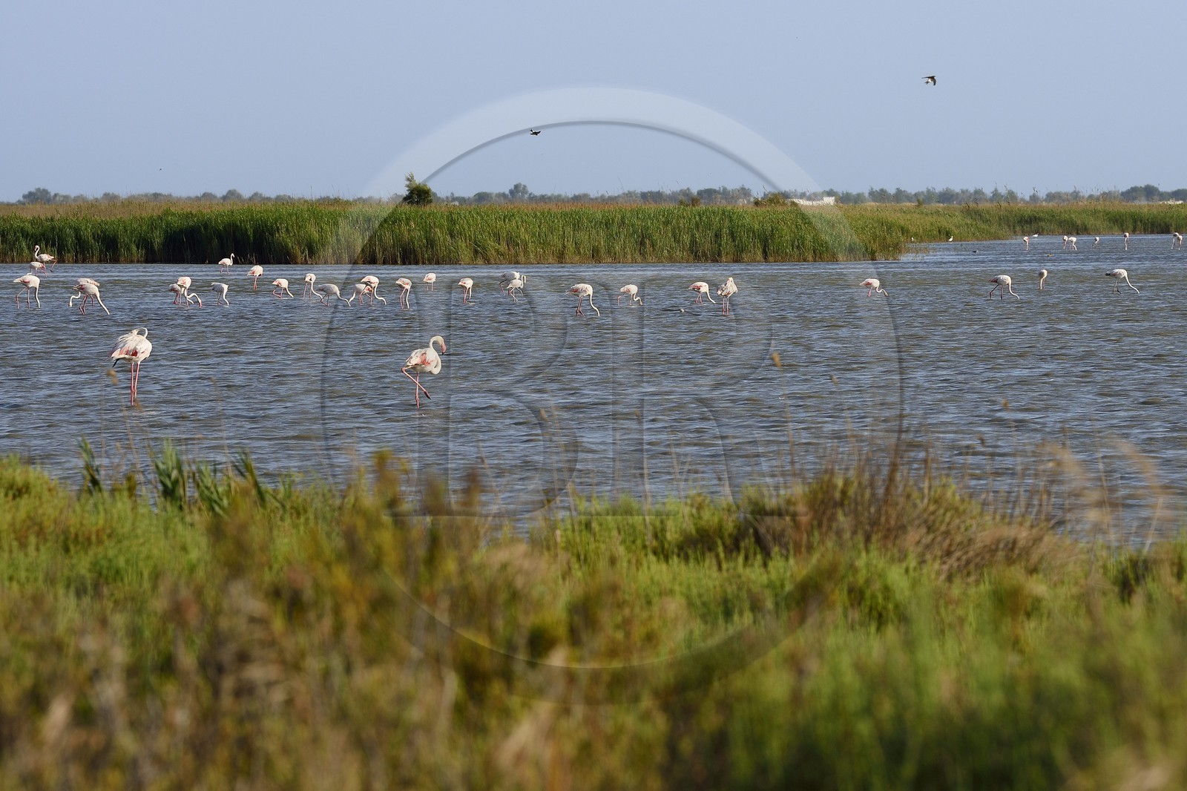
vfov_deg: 6.9
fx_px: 6593
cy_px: 396
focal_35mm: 200
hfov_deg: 10.3
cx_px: 594
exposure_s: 1/400
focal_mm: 200
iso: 200
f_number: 11
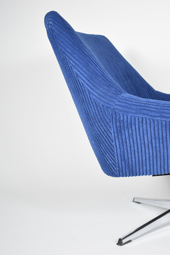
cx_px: 153
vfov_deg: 41.3
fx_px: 338
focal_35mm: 48
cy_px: 126
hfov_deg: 27.2
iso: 1250
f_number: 4
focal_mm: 21
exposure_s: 1/125
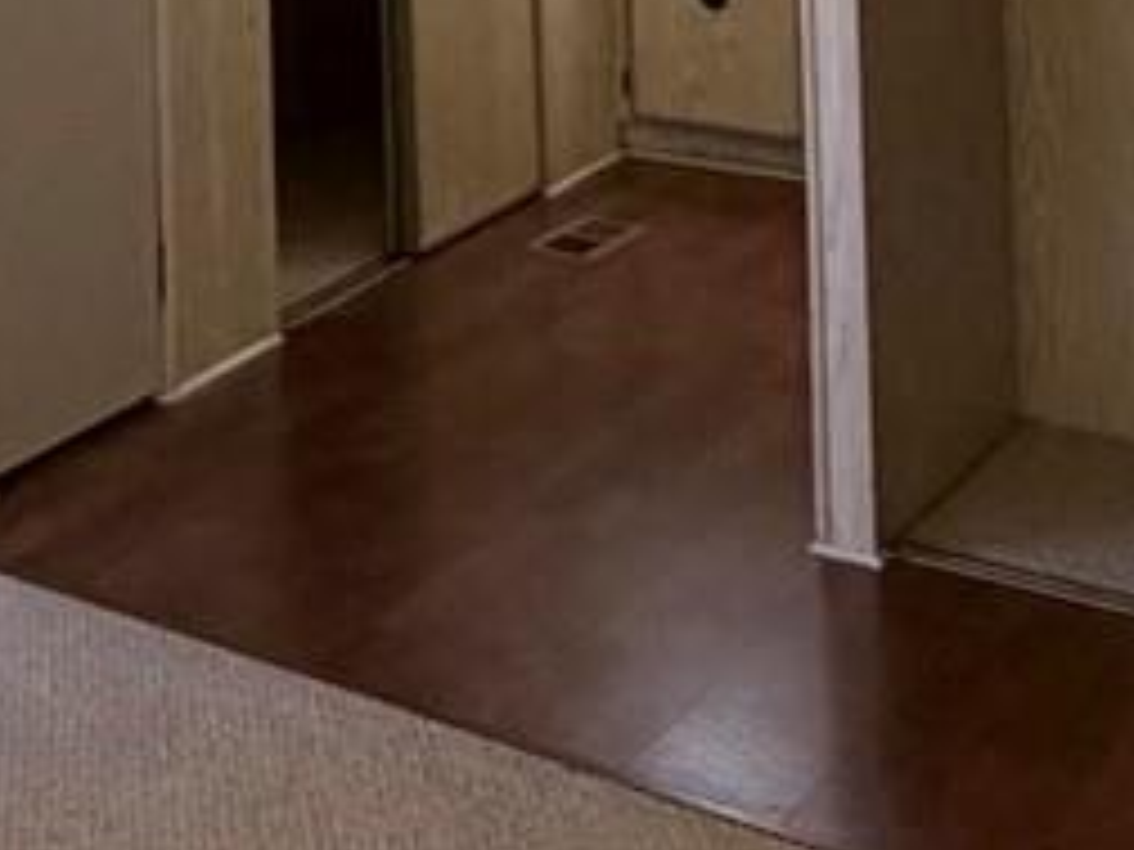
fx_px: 2916
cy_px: -863
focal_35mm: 89
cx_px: -266
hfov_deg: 20.4
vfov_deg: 14.0
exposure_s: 1/120
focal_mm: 2.22
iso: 320
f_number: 2.2
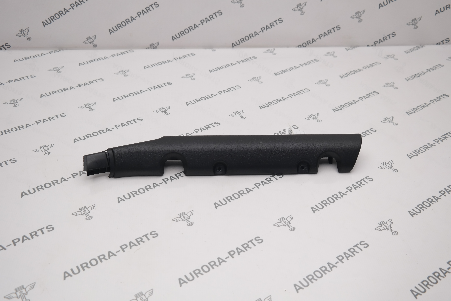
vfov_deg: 36.9
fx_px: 451
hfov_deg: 53.1
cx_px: 226
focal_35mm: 36
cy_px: 150
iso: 100
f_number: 4
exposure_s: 1/100
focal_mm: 24
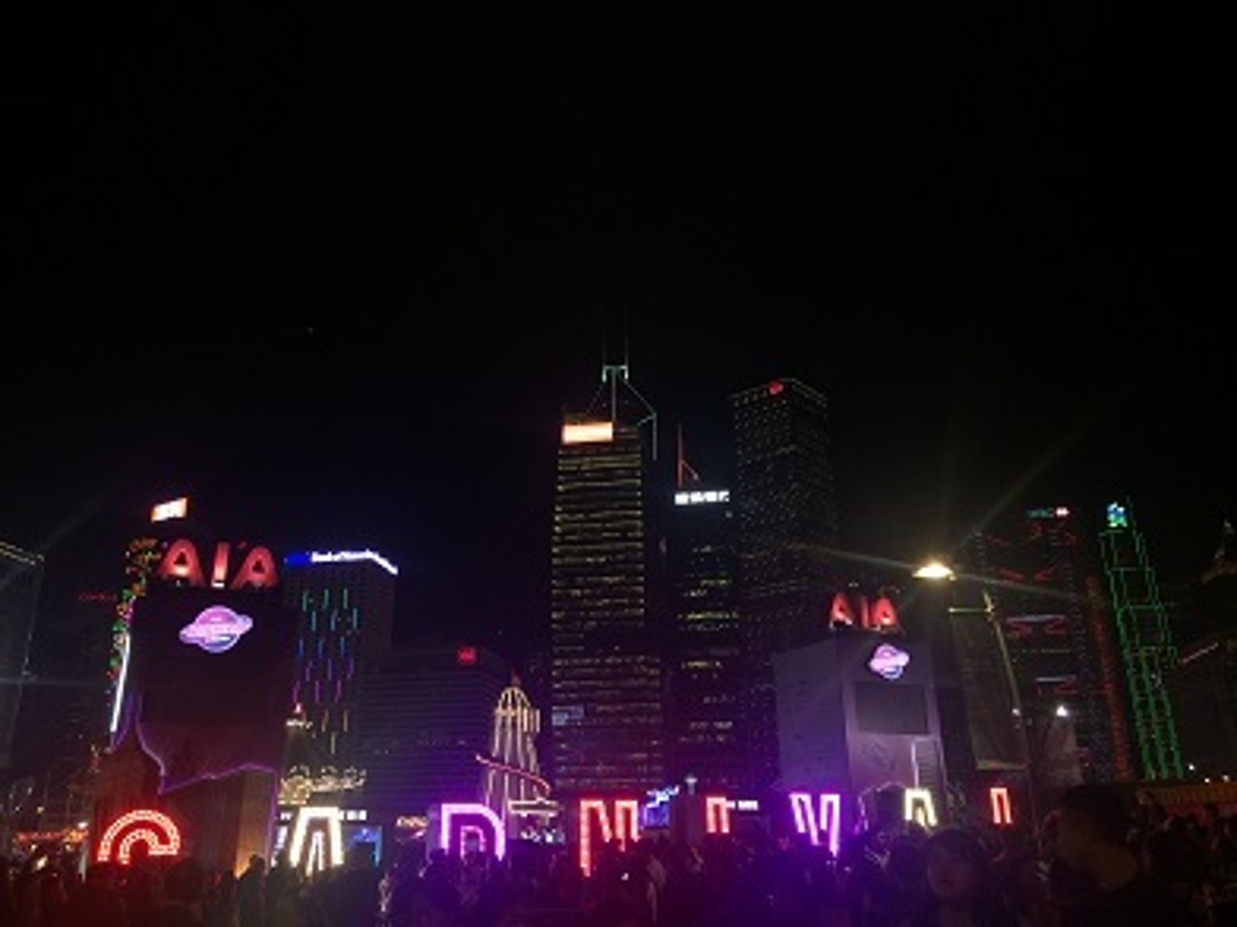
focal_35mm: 29
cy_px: 464
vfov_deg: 48.2
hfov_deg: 61.7
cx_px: 618
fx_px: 1036
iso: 64
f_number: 2.2
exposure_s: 1/33
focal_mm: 4.15
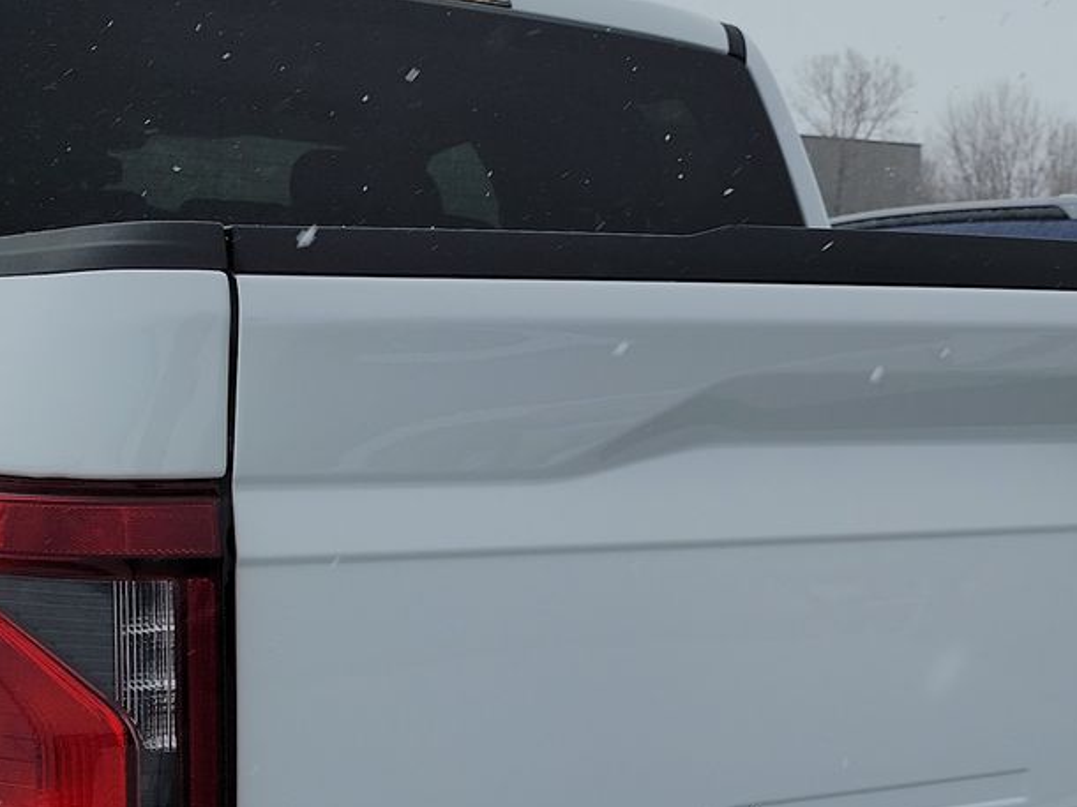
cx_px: 862
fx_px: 1959
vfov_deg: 23.2
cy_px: 521
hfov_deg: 30.0
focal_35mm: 63
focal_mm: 6.7
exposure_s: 1/473
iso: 50
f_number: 1.8
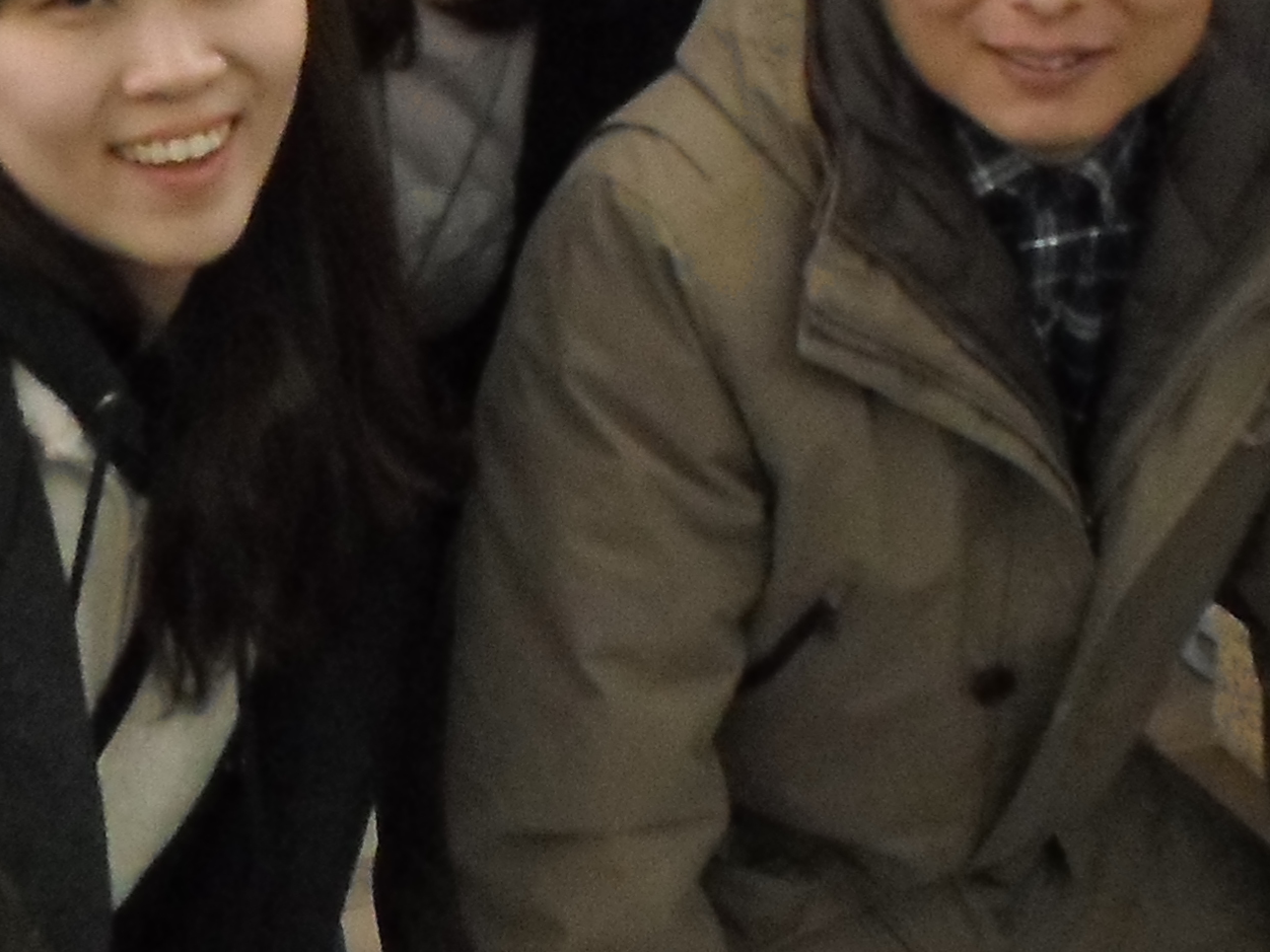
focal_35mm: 92
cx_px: 530
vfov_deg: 15.1
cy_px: -408
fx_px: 3375
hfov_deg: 21.3
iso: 400
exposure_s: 1/10
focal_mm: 4.5
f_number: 2.5
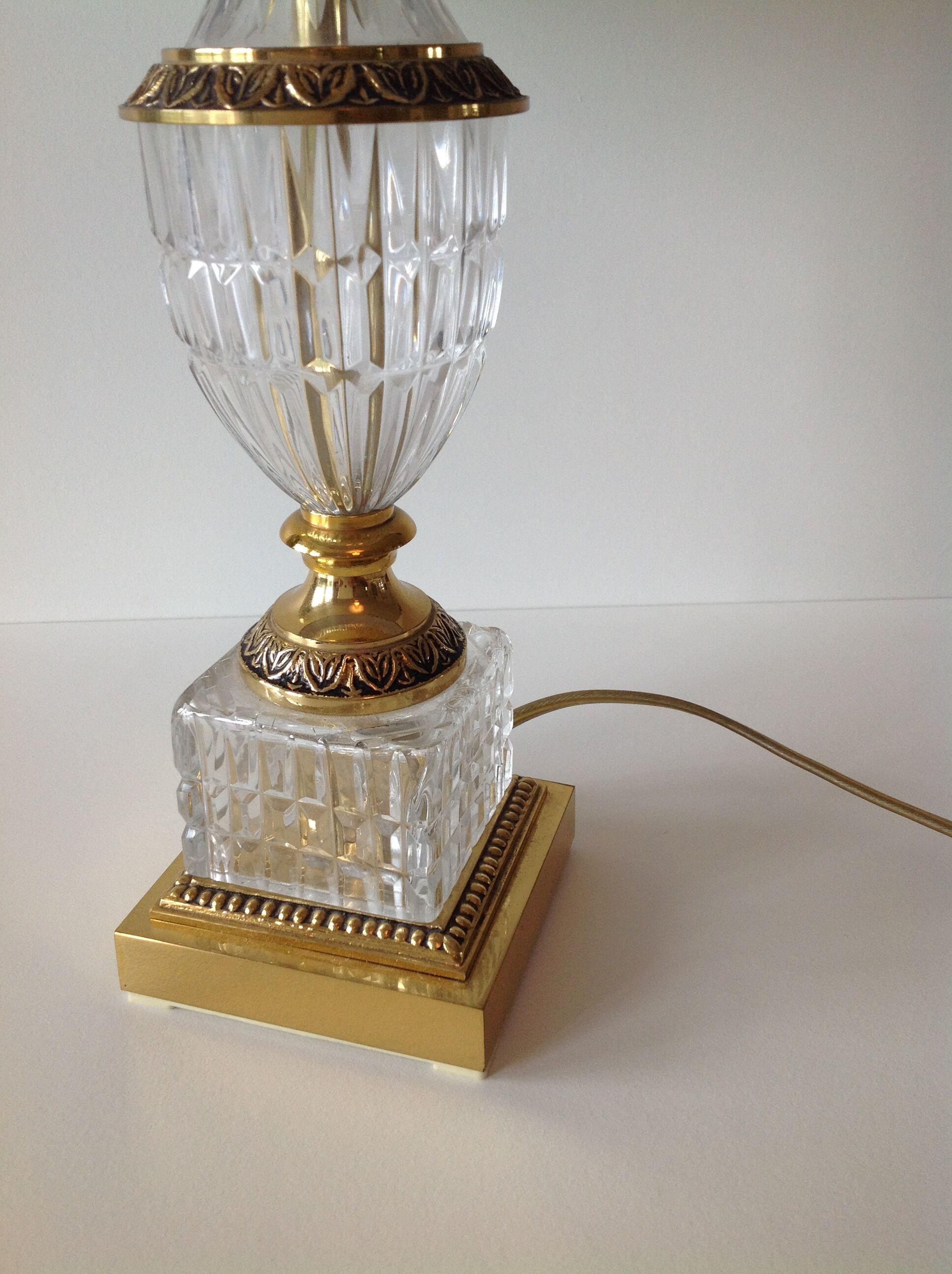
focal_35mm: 35
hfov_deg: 40.6
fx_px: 1287
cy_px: 637
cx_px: 476
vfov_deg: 52.7
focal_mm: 4.28
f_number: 2.4
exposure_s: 1/50
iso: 64
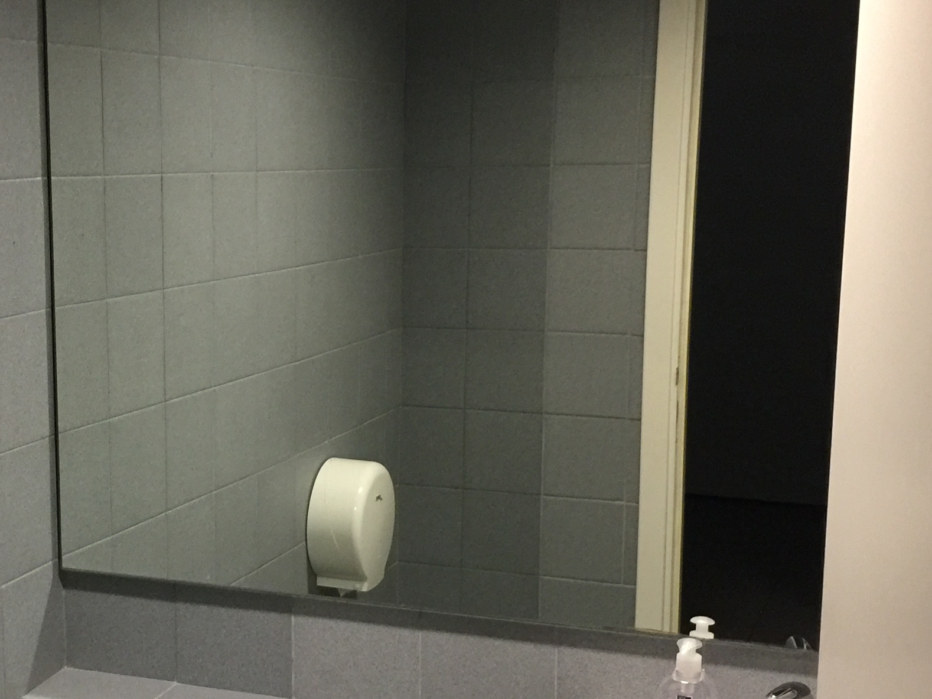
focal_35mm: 60
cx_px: 203
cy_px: 467
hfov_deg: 31.5
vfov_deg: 24.3
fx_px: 1615
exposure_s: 1/17
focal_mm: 4.15
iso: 160
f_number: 2.2
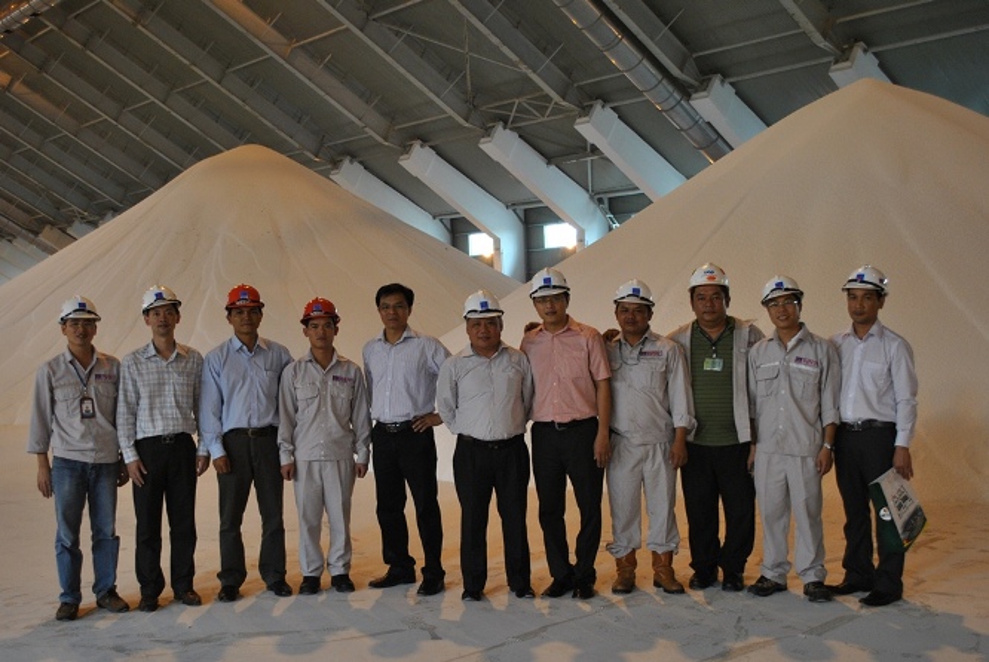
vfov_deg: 37.0
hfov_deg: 53.1
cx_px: 494
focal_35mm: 36
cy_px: 331
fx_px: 990
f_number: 4
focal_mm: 24
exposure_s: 1/30
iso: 320
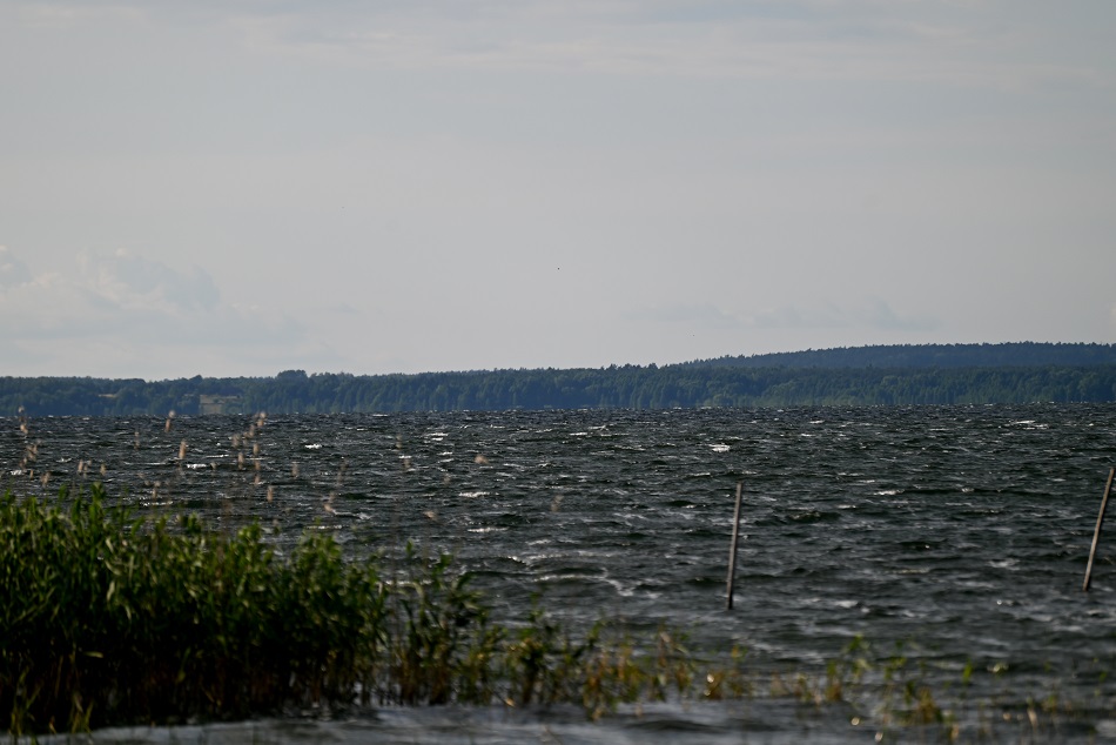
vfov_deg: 4.6
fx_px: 9302
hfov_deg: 6.9
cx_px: 558
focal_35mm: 300
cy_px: 372
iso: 160
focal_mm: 300
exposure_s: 1/1000
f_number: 5.6
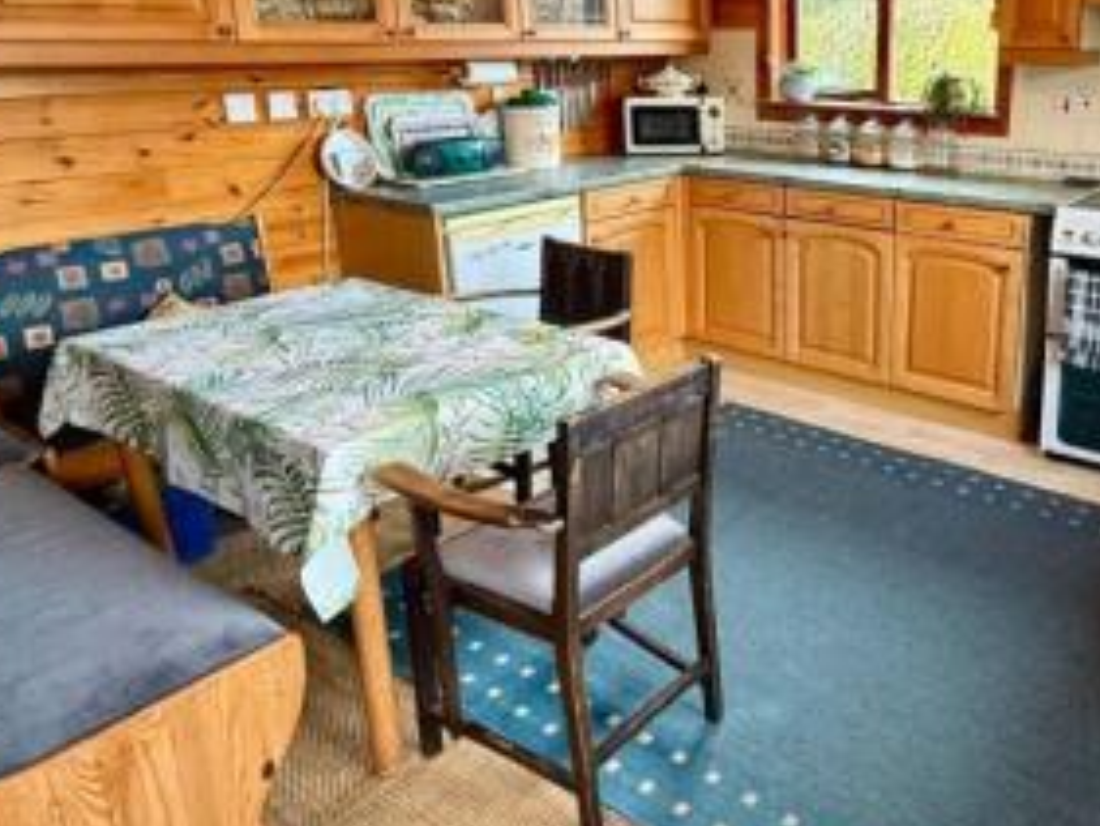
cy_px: 280
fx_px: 922
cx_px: 832
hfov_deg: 58.3
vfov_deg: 47.5
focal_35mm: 29
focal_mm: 2.22
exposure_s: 1/50
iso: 200
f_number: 2.2
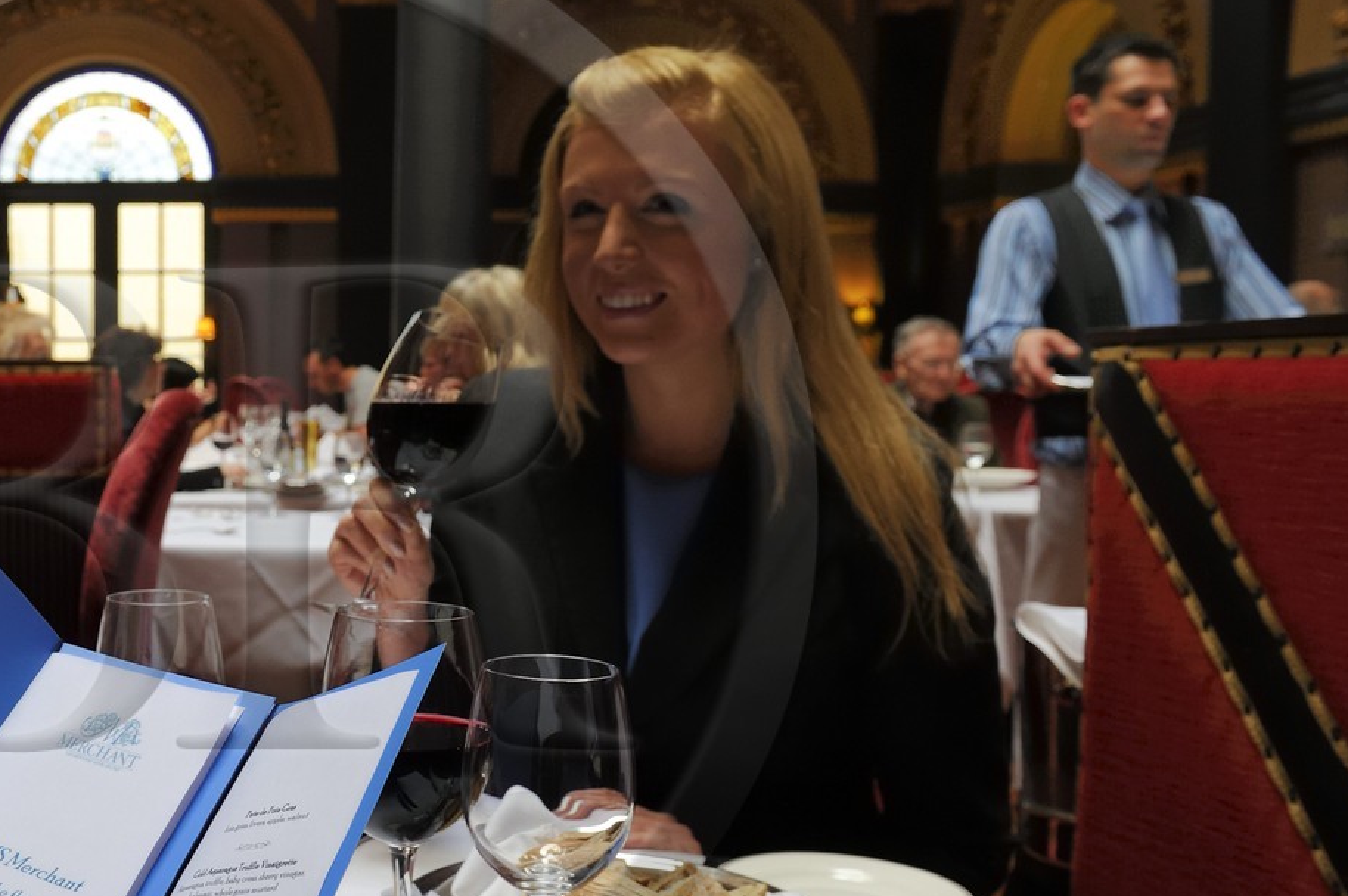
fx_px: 1571
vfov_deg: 31.8
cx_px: 209
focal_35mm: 42
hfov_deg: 43.5
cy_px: 510
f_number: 5.6
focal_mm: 24
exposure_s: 1/25
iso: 800
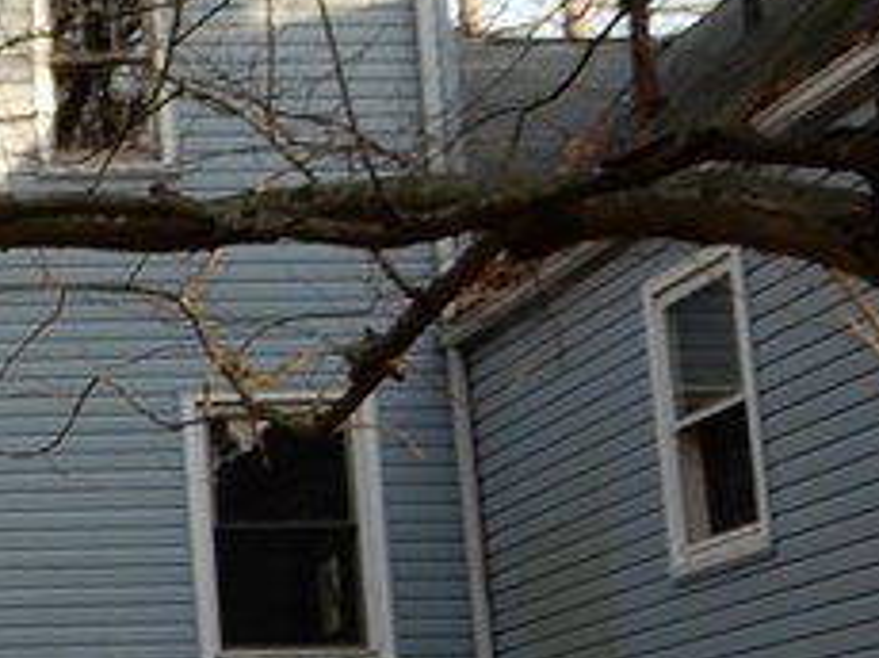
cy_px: 398
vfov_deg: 13.8
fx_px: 2714
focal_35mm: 107
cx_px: -375
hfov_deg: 16.9
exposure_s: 1/100
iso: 80
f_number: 3.4
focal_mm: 4.3
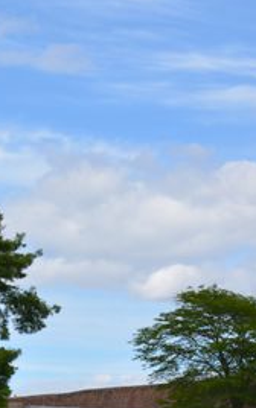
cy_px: 342
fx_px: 1727
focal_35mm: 155
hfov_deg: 8.3
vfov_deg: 13.4
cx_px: -91
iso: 100
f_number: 8
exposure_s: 1/250
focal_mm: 34
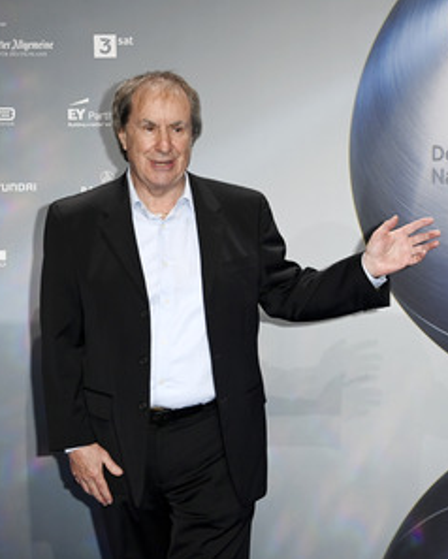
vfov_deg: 17.3
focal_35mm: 111
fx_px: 1838
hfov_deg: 13.9
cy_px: 280
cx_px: 172
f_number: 5.6
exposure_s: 1/250
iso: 640
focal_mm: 78
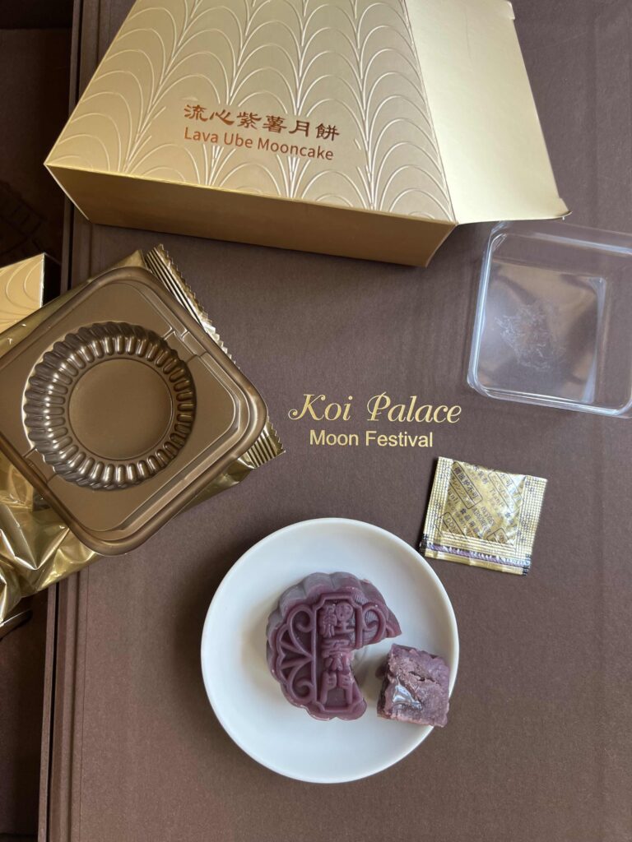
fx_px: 633
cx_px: 316
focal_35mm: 26
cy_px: 421
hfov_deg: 53.1
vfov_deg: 67.3
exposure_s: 1/121
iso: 50
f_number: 1.5
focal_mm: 5.7
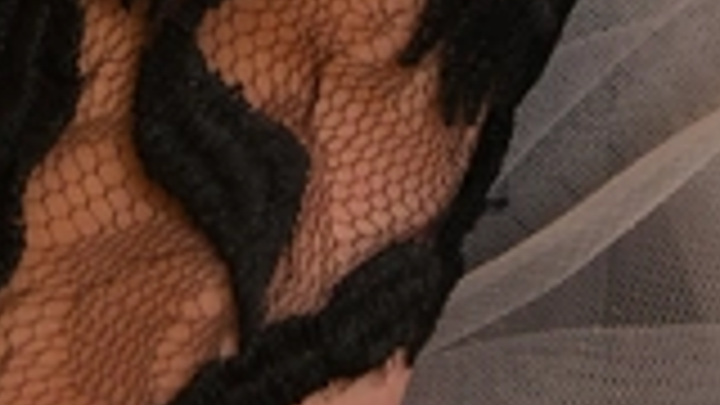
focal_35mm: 470
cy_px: -909
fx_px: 8973
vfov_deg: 2.5
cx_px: 94
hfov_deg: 4.6
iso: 640
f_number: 2.8
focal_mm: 48
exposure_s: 1/250
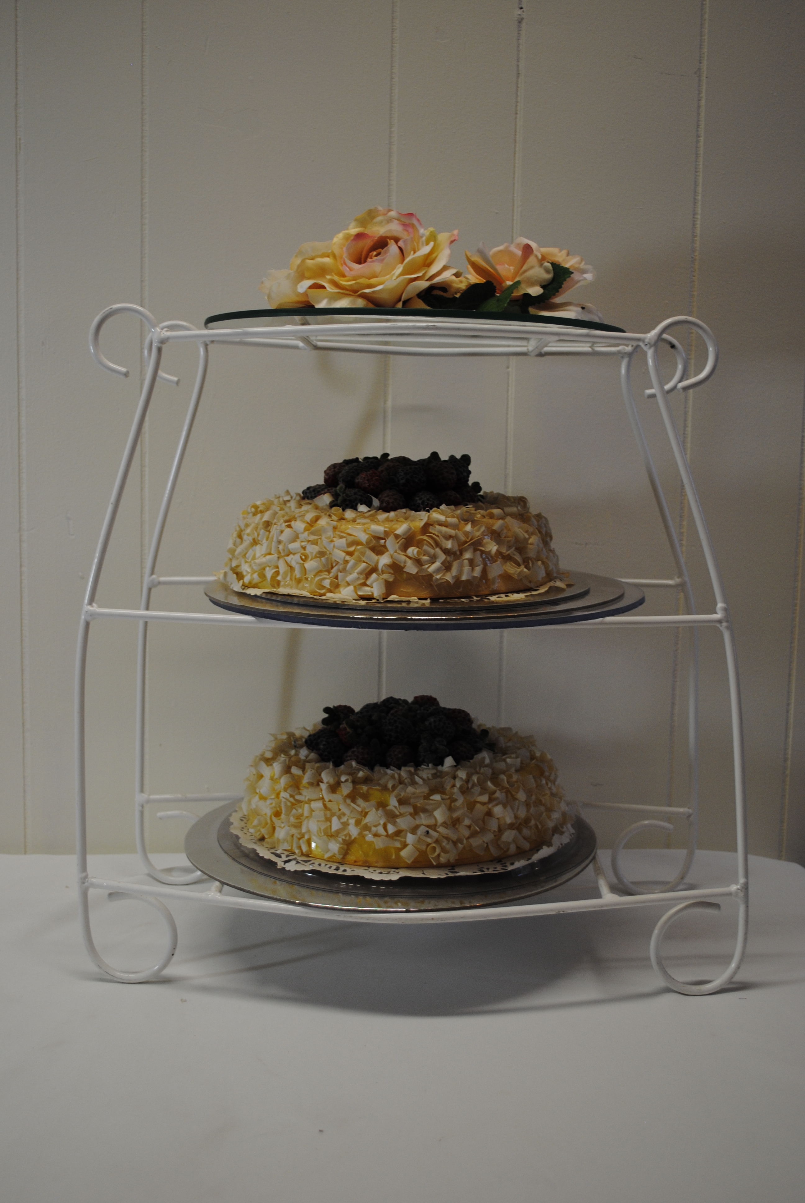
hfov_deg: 32.0
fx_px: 1405
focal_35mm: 42
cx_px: 402
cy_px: 602
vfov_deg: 46.3
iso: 200
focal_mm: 28
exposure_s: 1/50
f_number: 4.5
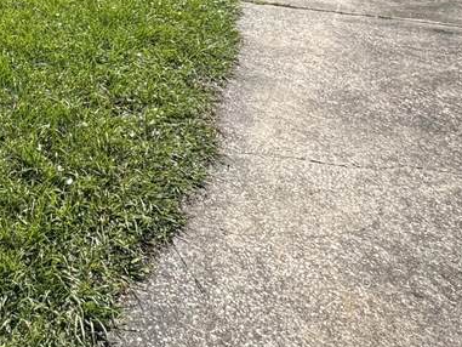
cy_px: -144
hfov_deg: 34.8
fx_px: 627
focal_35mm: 47
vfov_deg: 25.1
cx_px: -46
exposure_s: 1/1256
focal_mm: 2.22
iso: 50
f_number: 2.2
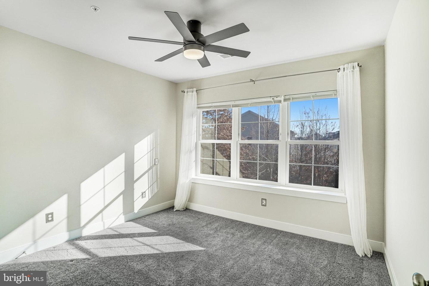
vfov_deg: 70.4
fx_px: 203
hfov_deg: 93.3
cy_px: 143
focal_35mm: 17
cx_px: 214
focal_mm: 17
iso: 1250
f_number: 8
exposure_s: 1/320
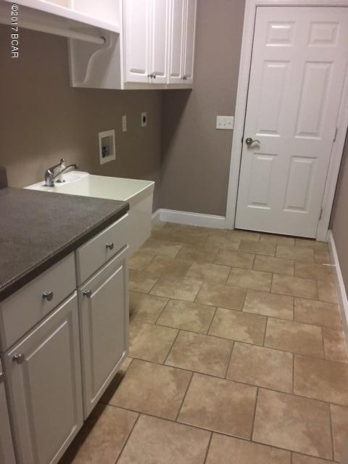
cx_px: 174
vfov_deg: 61.7
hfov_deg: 48.2
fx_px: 389
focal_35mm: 29
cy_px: 232
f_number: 2.2
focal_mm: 4.15
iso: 80
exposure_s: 1/15
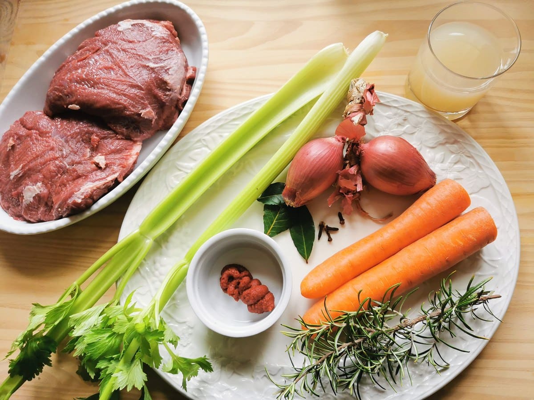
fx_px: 417
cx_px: 267
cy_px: 200
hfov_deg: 65.3
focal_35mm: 27
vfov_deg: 51.4
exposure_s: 1/100
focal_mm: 5.56
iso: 80
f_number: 1.6
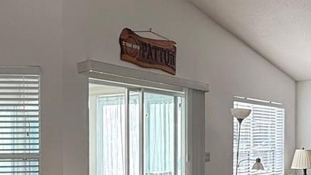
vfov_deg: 19.7
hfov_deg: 34.9
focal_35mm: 60
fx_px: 495
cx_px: 138
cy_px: 153
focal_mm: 2.22
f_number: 2.2
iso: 64
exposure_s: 1/146
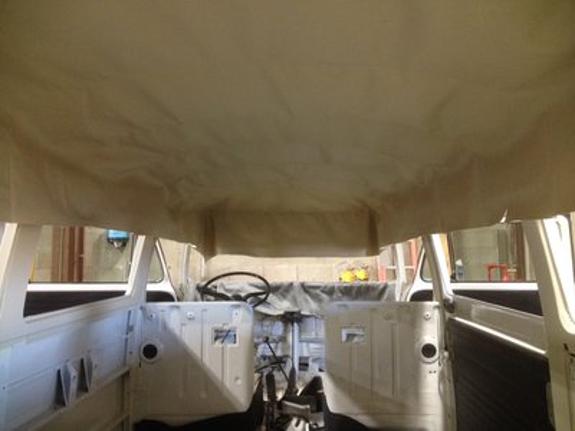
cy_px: 216
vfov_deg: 40.7
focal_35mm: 35
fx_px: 581
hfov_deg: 52.6
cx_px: 288
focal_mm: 4.28
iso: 250
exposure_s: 1/20
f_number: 2.4
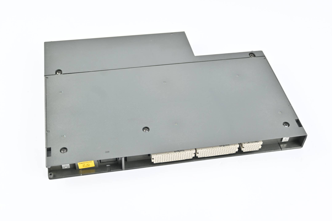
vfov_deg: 29.4
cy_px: 110
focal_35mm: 46
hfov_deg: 43.0
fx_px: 422
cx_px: 166
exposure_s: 1/50
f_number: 4.8
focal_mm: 30.5
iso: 160
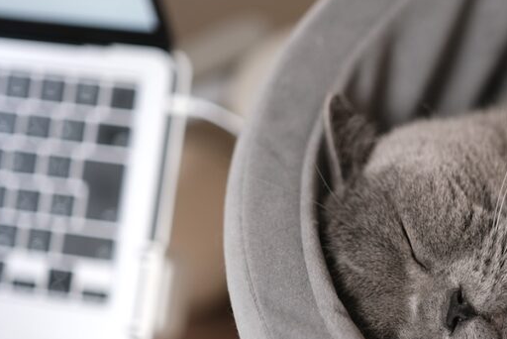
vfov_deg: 13.6
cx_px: 480
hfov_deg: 19.9
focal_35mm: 100
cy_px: 280
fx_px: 1409
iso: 160
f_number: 1.4
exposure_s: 1/30
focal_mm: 33
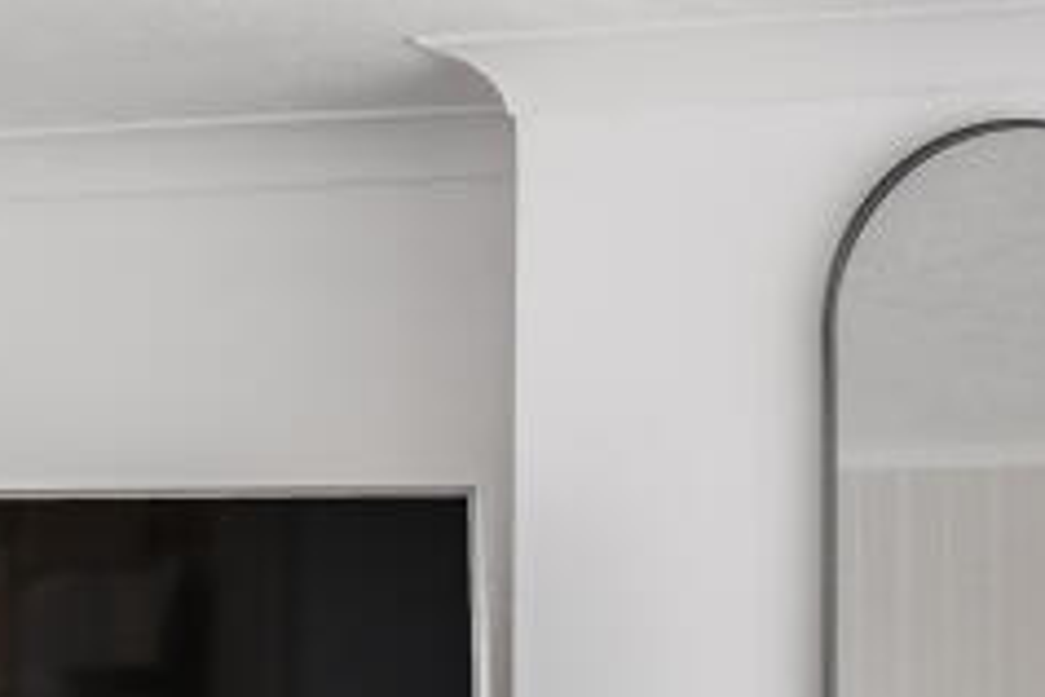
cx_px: 1067
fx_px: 2003
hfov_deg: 27.4
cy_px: 757
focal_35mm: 69
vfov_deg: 19.0
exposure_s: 1/20
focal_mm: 16
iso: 200
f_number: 7.1
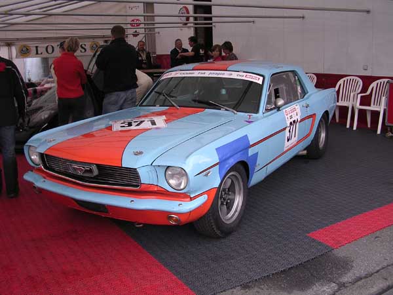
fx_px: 431
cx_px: 196
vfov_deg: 37.7
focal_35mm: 38
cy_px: 148
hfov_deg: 49.0
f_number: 2.8
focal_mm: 5.8
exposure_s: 1/298
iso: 100
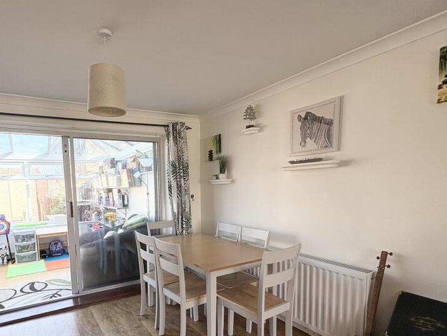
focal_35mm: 20
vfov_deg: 64.9
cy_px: 212
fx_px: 258
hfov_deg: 79.8
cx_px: 161
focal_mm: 2.22
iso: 100
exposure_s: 1/136
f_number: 2.2
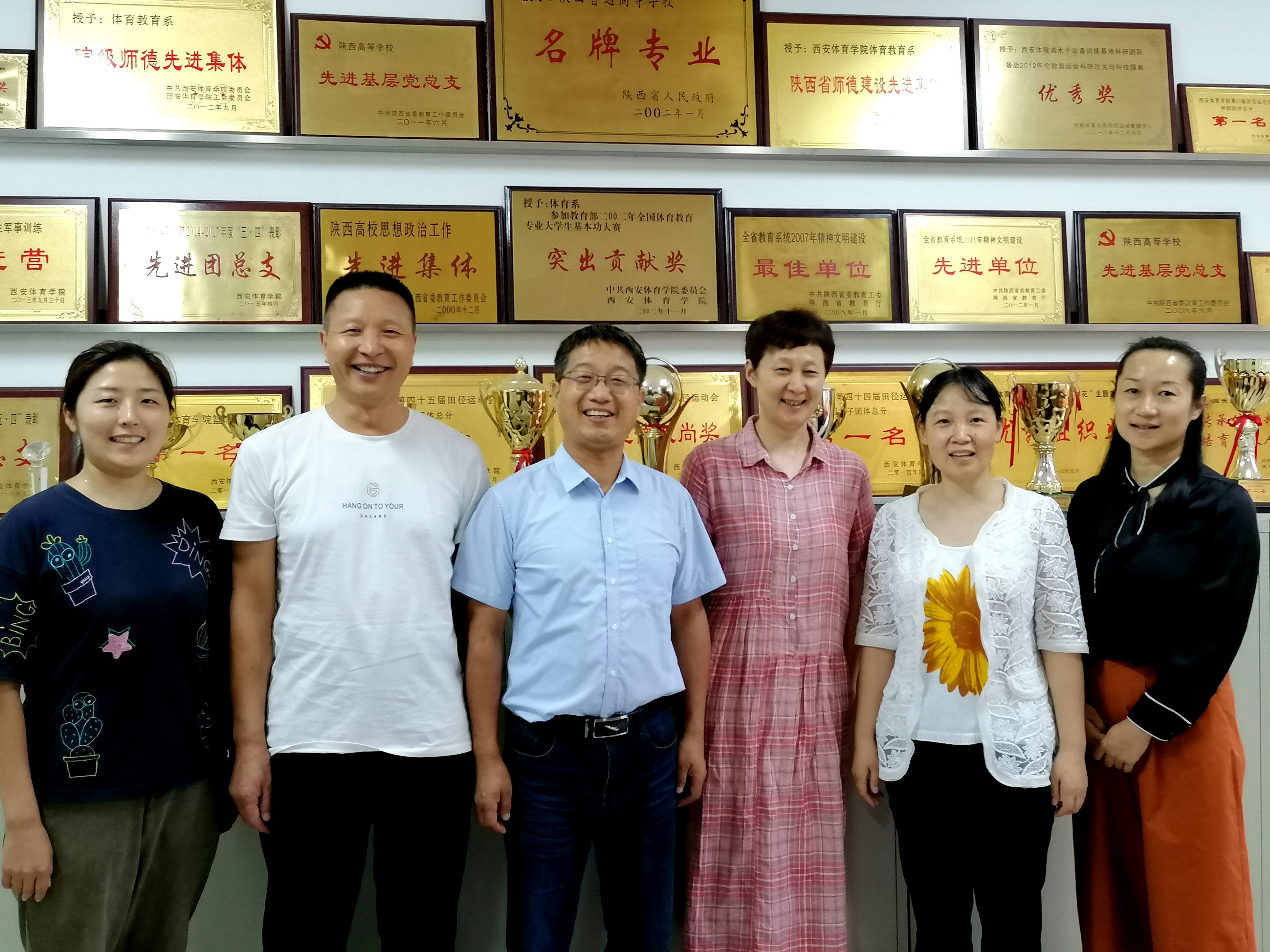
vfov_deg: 40.7
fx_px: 1284
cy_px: 476
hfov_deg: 52.6
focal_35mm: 35
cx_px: 635
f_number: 1.8
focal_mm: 5.3
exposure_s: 1/25
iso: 320
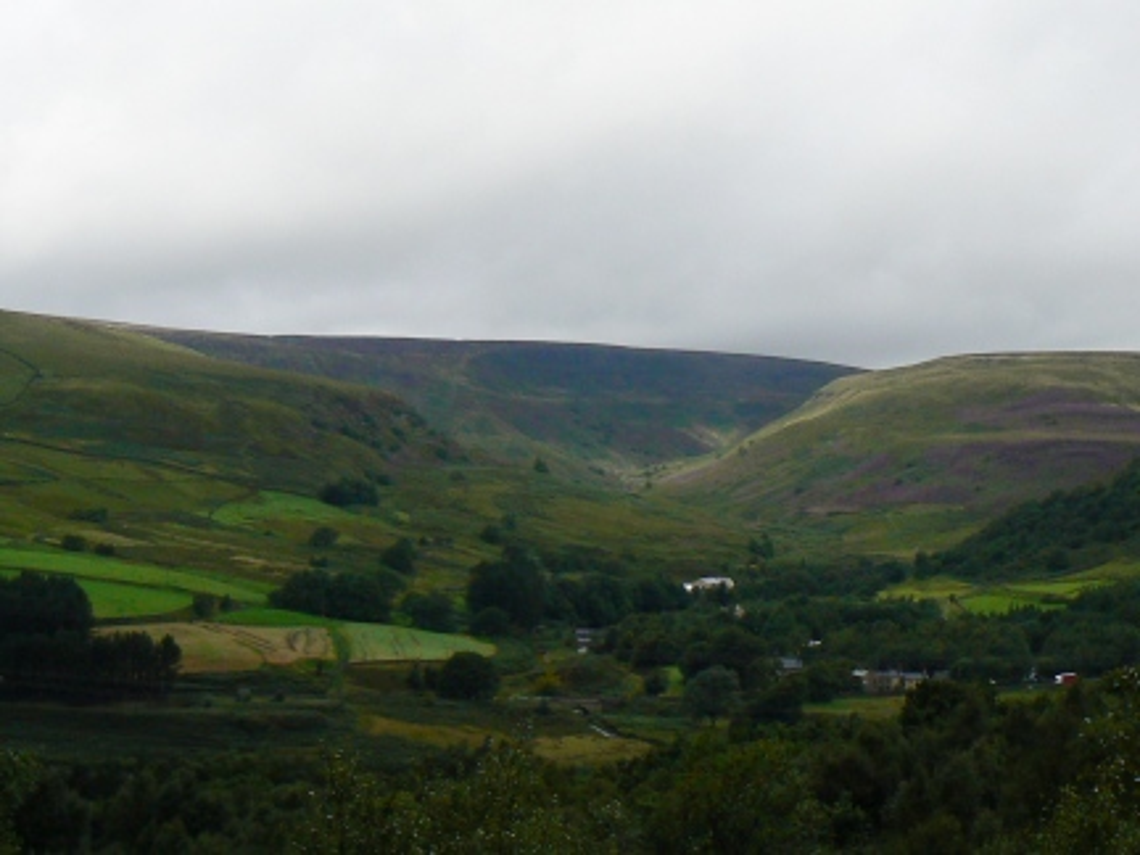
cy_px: 428
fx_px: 1186
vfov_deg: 39.7
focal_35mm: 36
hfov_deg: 51.4
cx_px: 570
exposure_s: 1/400
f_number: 6.3
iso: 80
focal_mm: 6
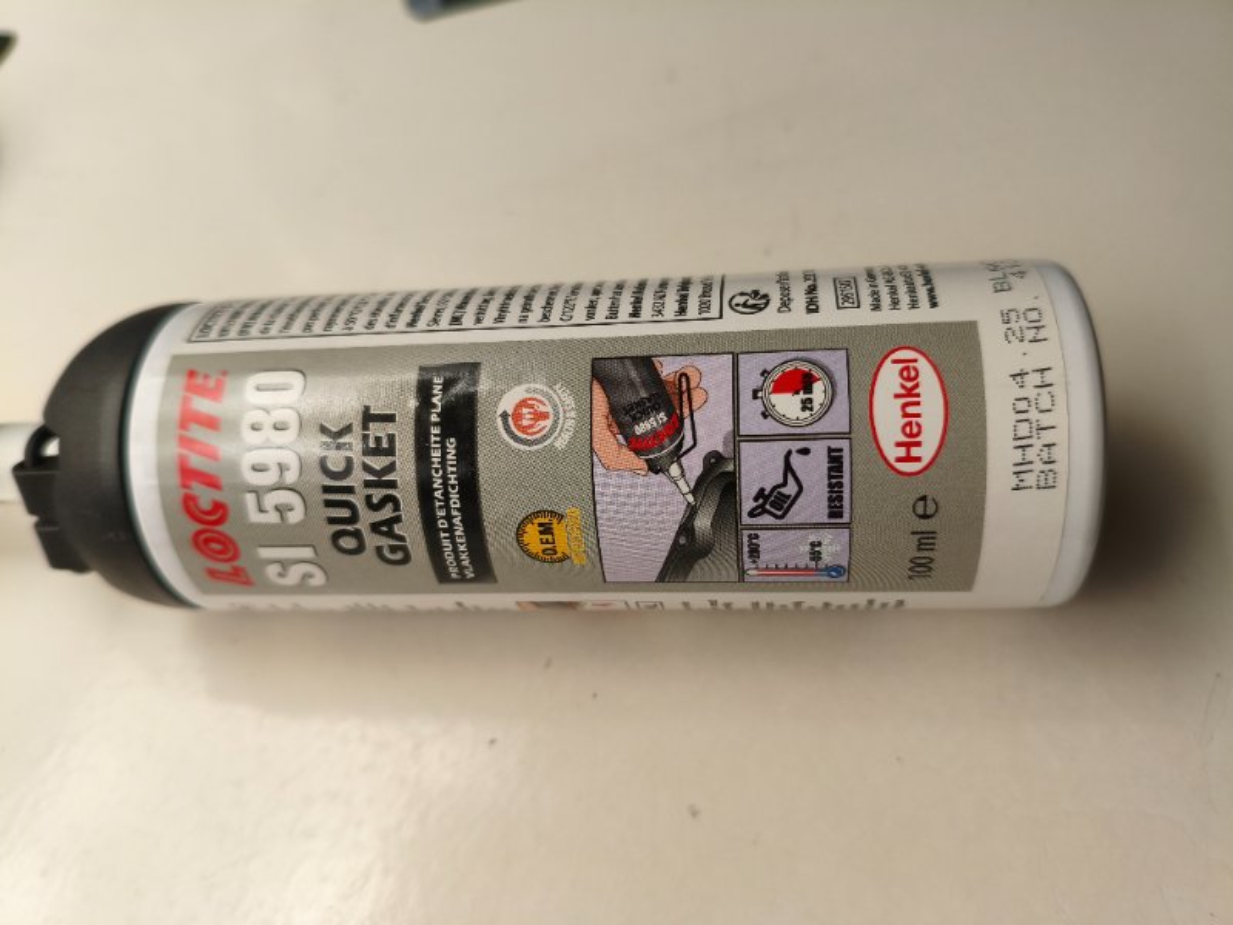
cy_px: 462
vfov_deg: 53.1
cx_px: 616
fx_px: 926
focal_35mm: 26
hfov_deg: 67.3
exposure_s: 1/50
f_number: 1.5
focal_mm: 4.94
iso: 320
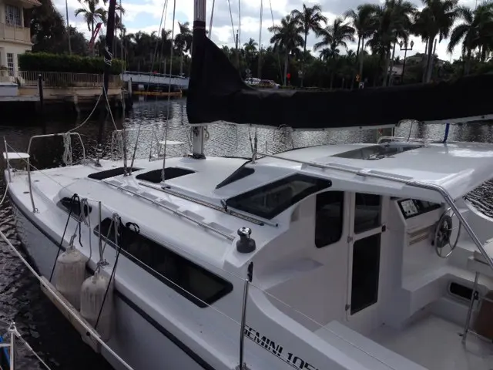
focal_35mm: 33
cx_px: 246
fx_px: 470
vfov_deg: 42.9
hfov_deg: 55.4
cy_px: 185
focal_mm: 4.12
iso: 50
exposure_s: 1/1695
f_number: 2.4
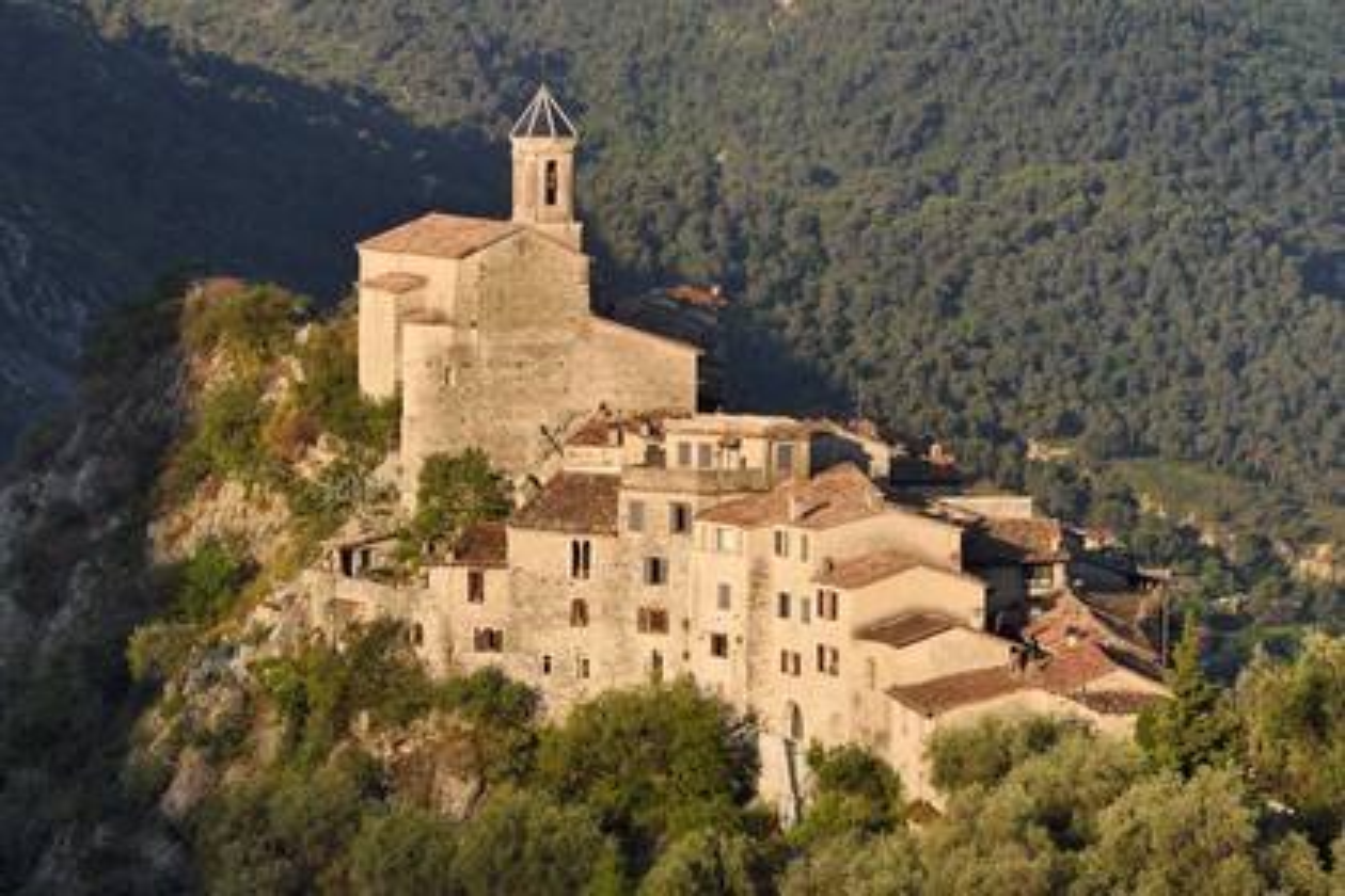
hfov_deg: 14.7
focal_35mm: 140
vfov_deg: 9.8
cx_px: 672
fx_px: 5230
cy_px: 448
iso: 200
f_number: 13
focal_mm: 140
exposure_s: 1/200
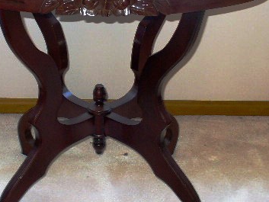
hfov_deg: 28.9
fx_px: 521
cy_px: 80
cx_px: 103
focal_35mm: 67
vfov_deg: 21.9
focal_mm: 6.1
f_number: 2.8
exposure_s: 1/30
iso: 100
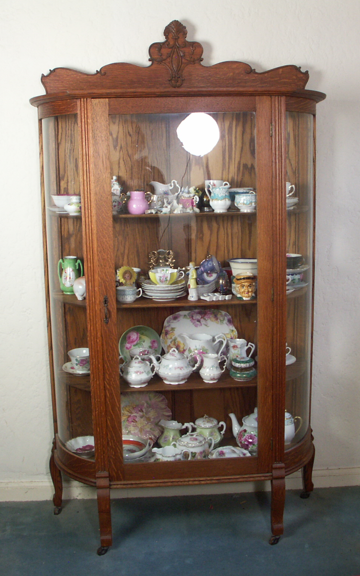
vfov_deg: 49.3
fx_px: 628
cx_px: 188
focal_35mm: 40
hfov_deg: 32.0
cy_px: 286
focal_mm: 7.2
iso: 100
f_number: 7.1
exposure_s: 1/5
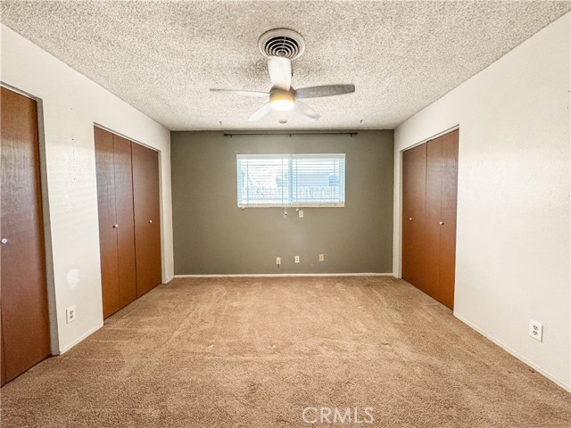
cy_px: 214
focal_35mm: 14
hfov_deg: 102.1
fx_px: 231
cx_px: 286
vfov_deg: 85.7
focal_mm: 2.22
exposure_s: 1/120
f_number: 2.2
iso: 320
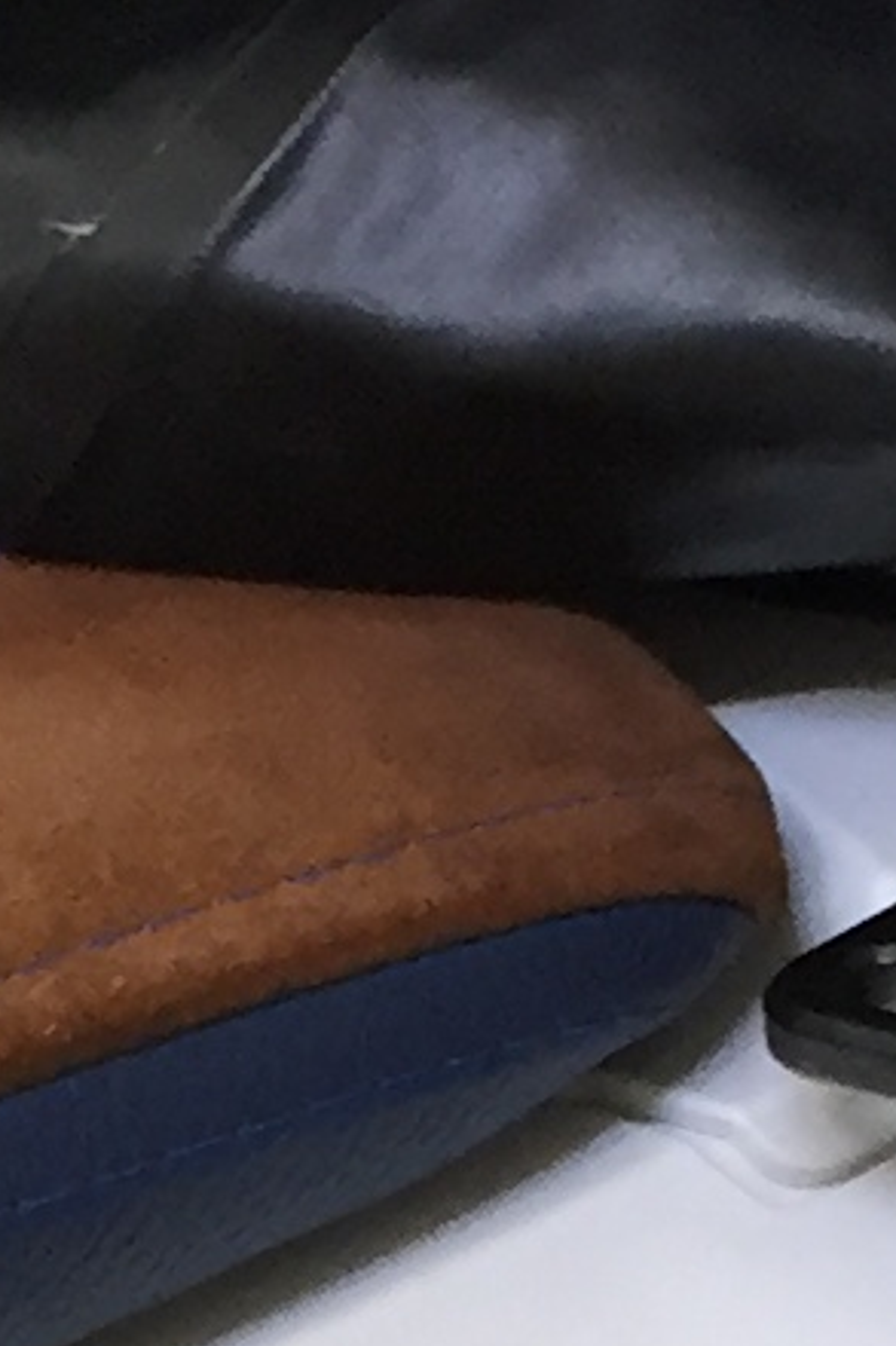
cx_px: 446
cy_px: 2616
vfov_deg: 8.7
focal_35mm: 224
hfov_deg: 6.1
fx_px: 8369
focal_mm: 4.15
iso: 80
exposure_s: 1/30
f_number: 2.2
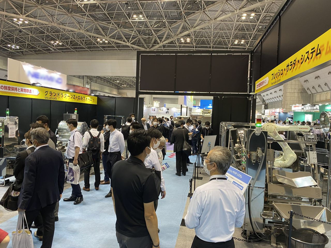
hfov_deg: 67.3
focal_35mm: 26
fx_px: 249
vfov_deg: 53.1
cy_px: 124
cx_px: 166
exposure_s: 1/50
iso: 160
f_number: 1.8
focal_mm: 4.25
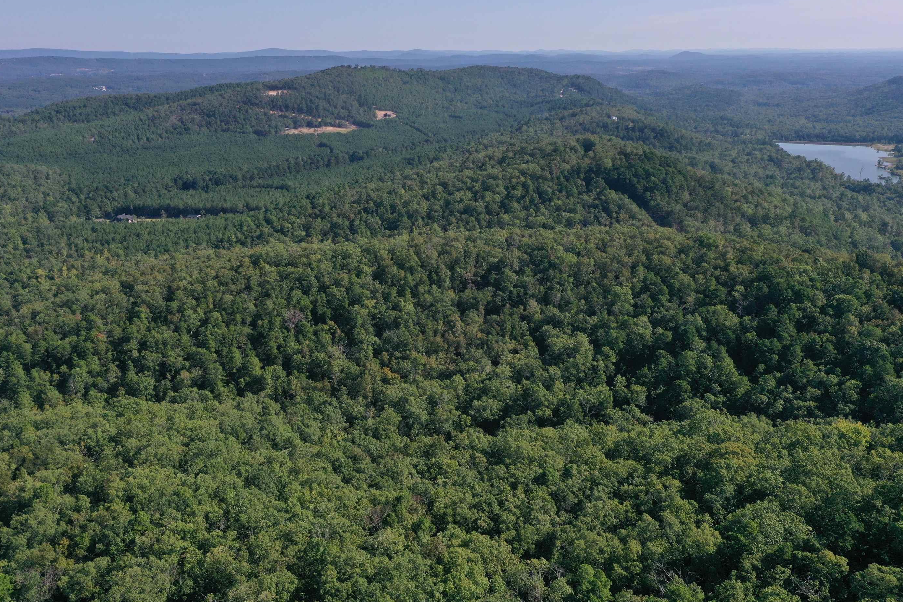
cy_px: 302
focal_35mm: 31
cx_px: 472
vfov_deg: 42.3
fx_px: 778
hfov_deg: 60.3
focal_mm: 10.26
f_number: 6.3
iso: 100
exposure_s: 1/500
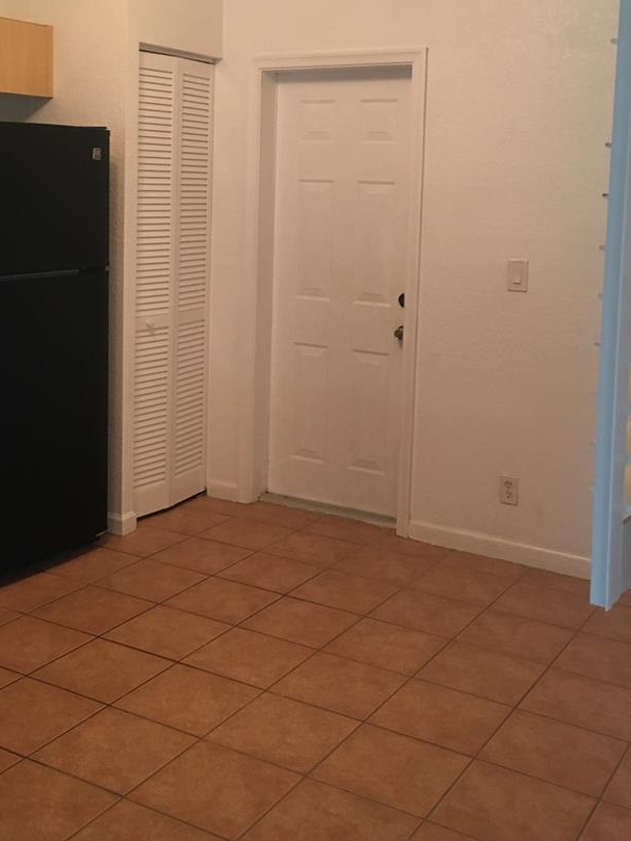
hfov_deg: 33.6
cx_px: 273
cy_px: 269
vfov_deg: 43.1
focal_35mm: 43
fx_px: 1045
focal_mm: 4.15
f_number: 2.2
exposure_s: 1/30
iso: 125
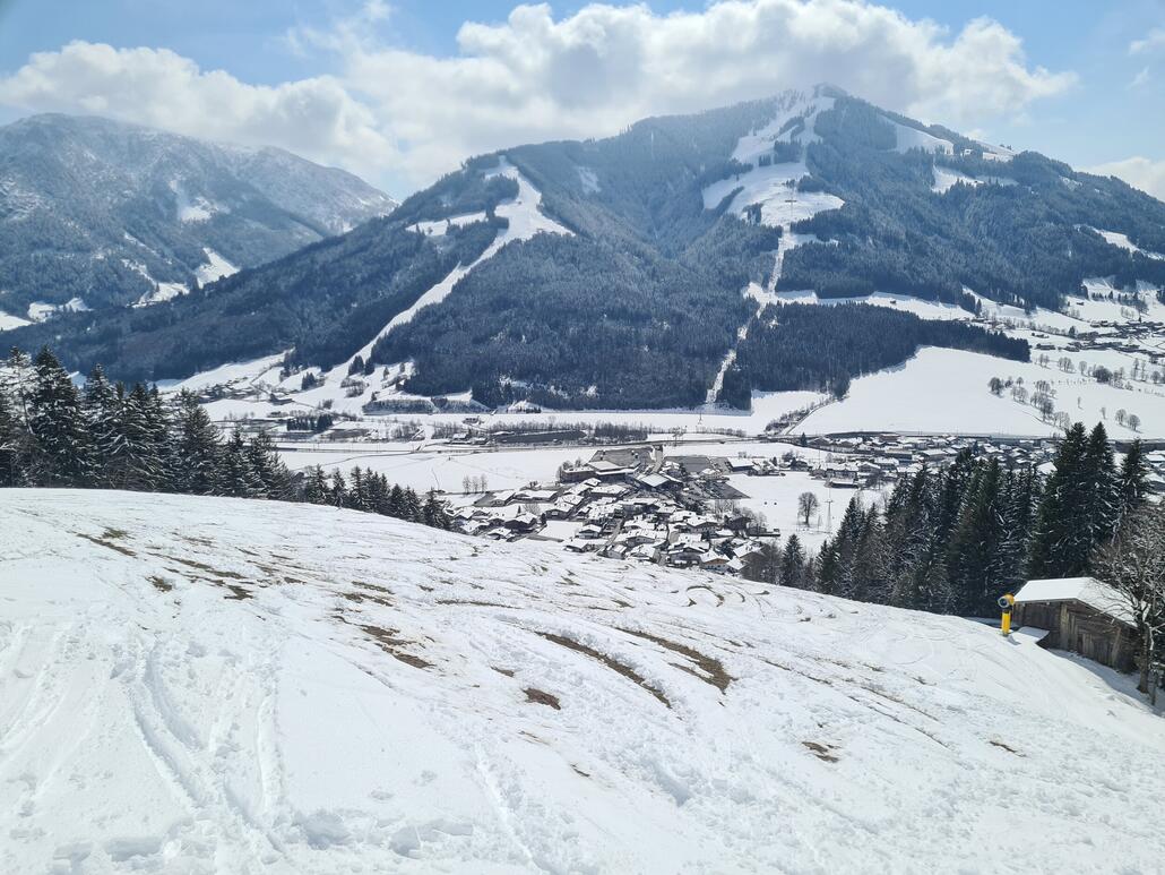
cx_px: 582
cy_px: 438
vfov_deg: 53.1
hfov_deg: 67.3
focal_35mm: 26
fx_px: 875
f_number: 1.8
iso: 50
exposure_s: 1/6784
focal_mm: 5.4
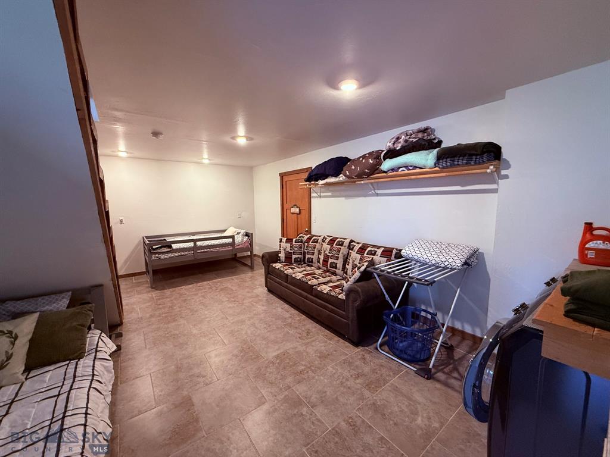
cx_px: 305
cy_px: 228
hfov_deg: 102.1
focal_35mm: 14
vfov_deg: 85.7
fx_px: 247
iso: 400
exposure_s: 1/60
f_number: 2.2
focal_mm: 2.22
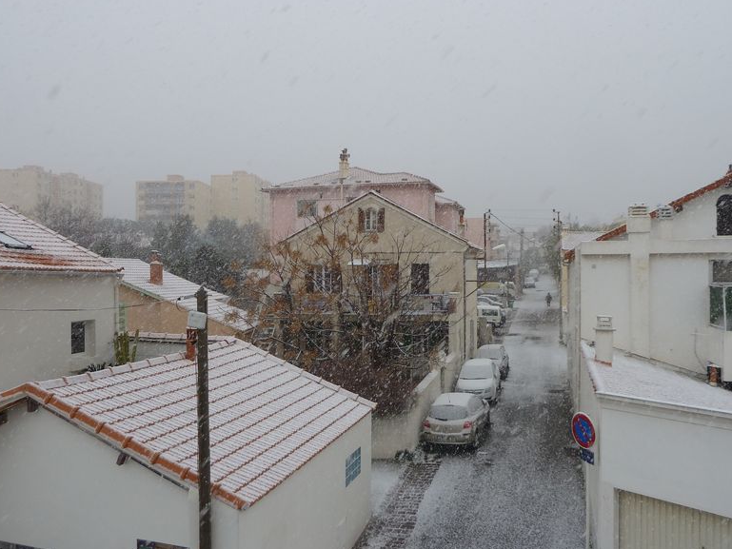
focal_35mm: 26
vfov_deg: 53.1
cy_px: 277
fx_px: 550
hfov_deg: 67.3
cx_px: 368
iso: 80
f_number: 4
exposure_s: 1/100
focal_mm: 4.1
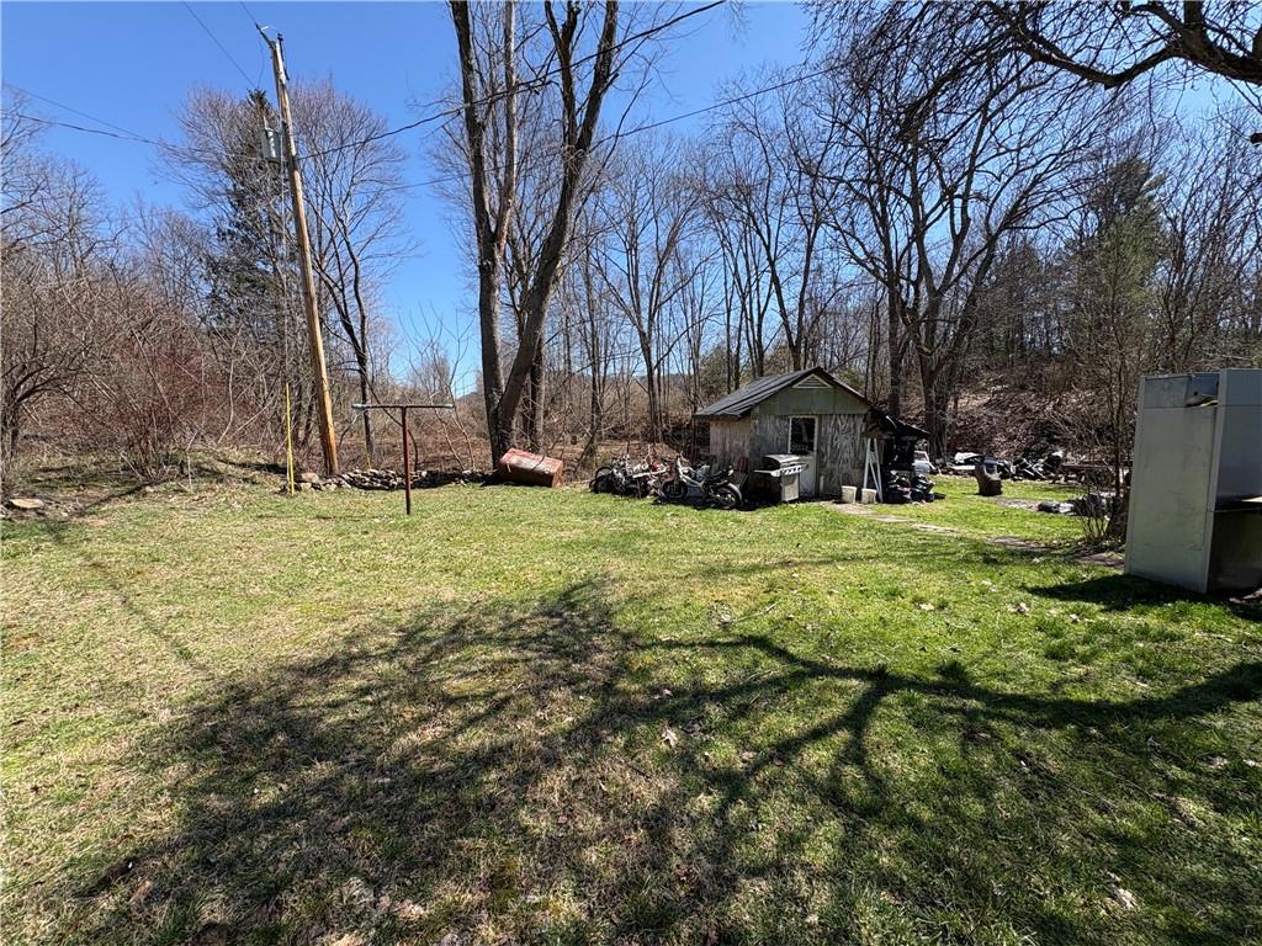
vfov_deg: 85.7
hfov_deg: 102.1
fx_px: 510
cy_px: 473
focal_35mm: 14
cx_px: 631
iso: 50
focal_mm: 2.22
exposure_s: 1/868
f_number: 2.2
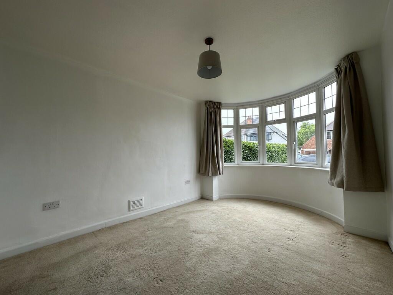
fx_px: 159
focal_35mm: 14
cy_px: 148
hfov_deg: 102.1
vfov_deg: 85.7
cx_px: 196
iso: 40
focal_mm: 2.22
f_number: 2.2
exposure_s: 1/146
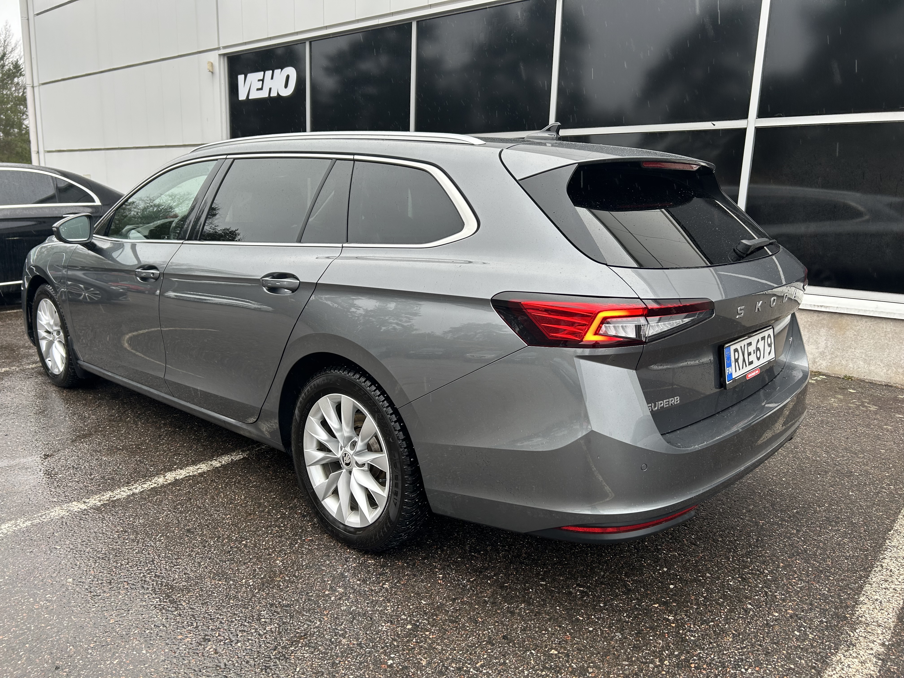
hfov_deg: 67.3
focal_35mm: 26
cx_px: 452
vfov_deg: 53.1
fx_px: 679
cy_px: 339
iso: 40
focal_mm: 5.7
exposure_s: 1/277
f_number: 1.5
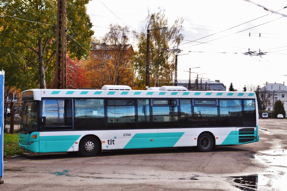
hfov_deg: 30.5
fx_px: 526
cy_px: 96
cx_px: 144
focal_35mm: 66
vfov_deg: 20.6
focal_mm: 44
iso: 400
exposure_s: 1/320
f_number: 10
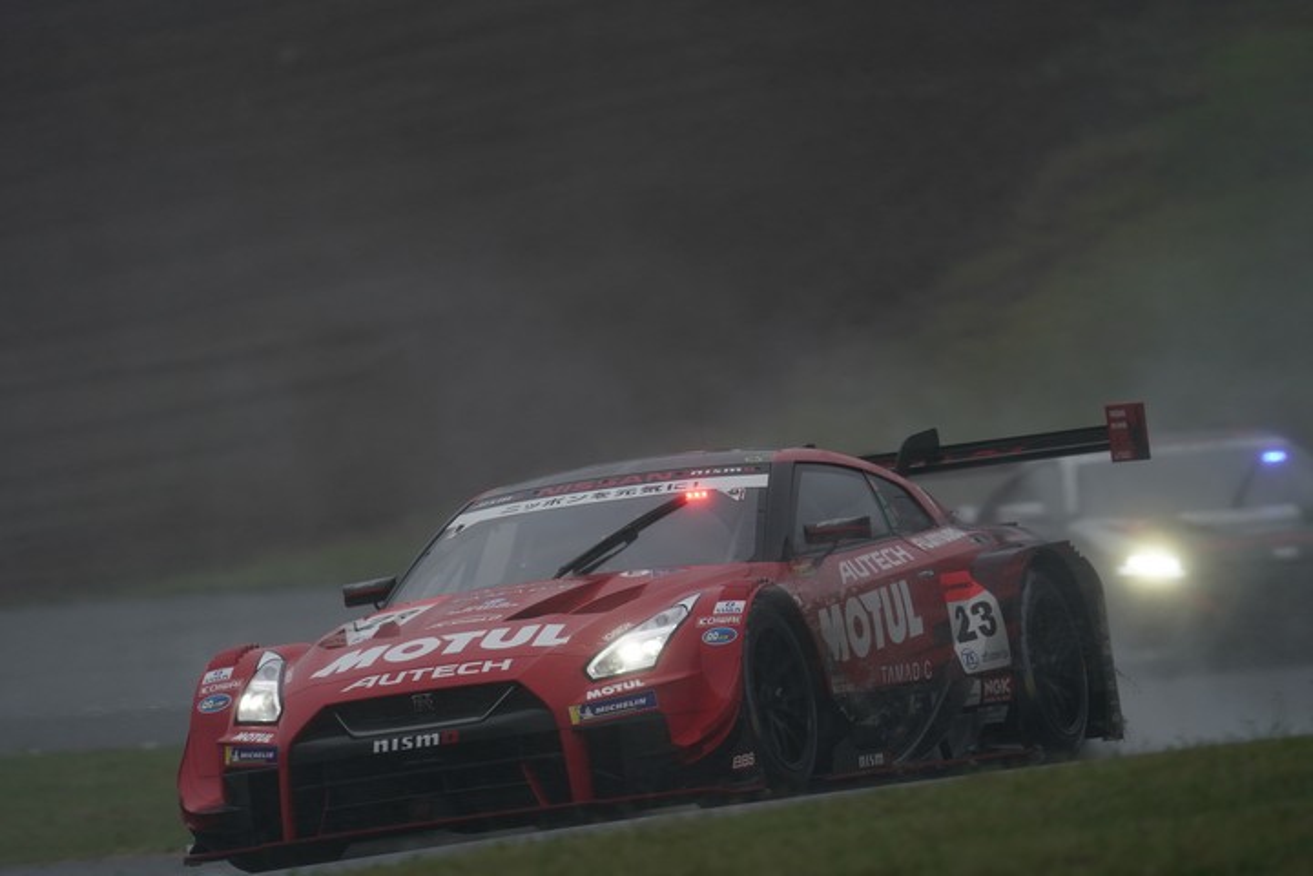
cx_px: 656
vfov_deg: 2.3
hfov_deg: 3.4
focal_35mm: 600
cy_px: 438
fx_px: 21882
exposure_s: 1/400
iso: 800
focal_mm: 600
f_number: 6.3
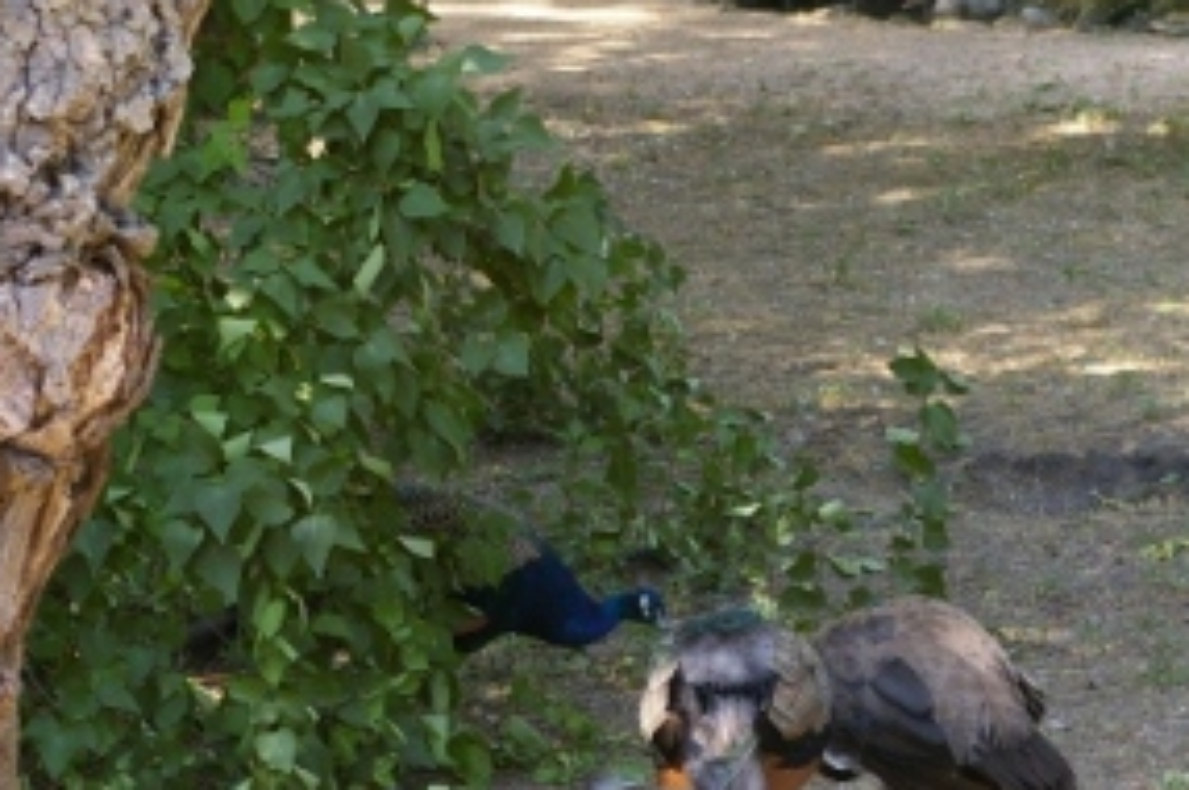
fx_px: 5709
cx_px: 750
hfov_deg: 11.9
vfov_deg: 7.9
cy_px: 638
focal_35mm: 173
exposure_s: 1/60
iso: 400
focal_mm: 55
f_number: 8
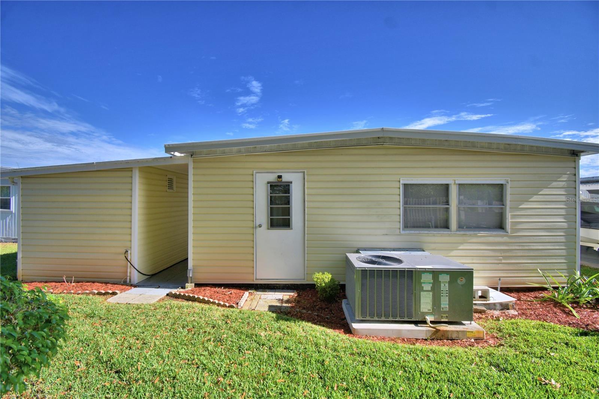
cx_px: 300
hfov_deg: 100.4
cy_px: 200
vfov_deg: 77.3
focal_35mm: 15
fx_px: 250
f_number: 4.5
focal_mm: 10
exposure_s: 1/1000
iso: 100
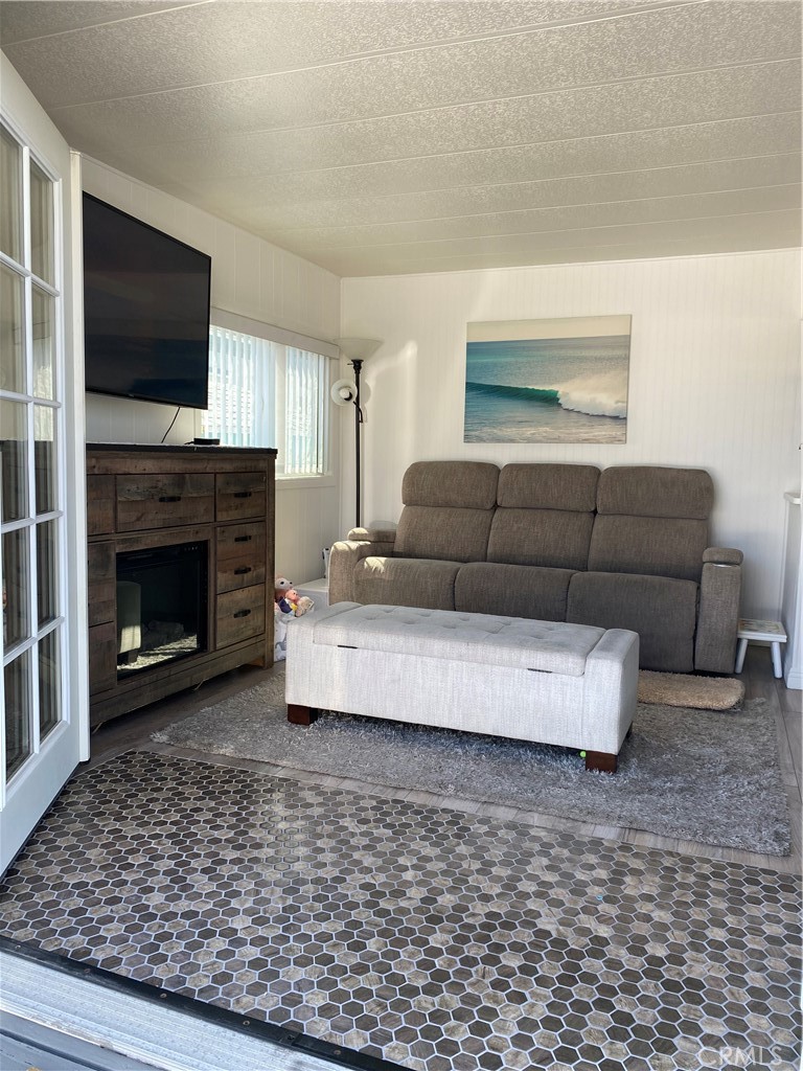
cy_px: 536
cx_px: 402
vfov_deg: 67.3
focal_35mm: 26
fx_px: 804
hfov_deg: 53.1
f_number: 1.8
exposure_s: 1/226
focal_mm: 4.25
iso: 32
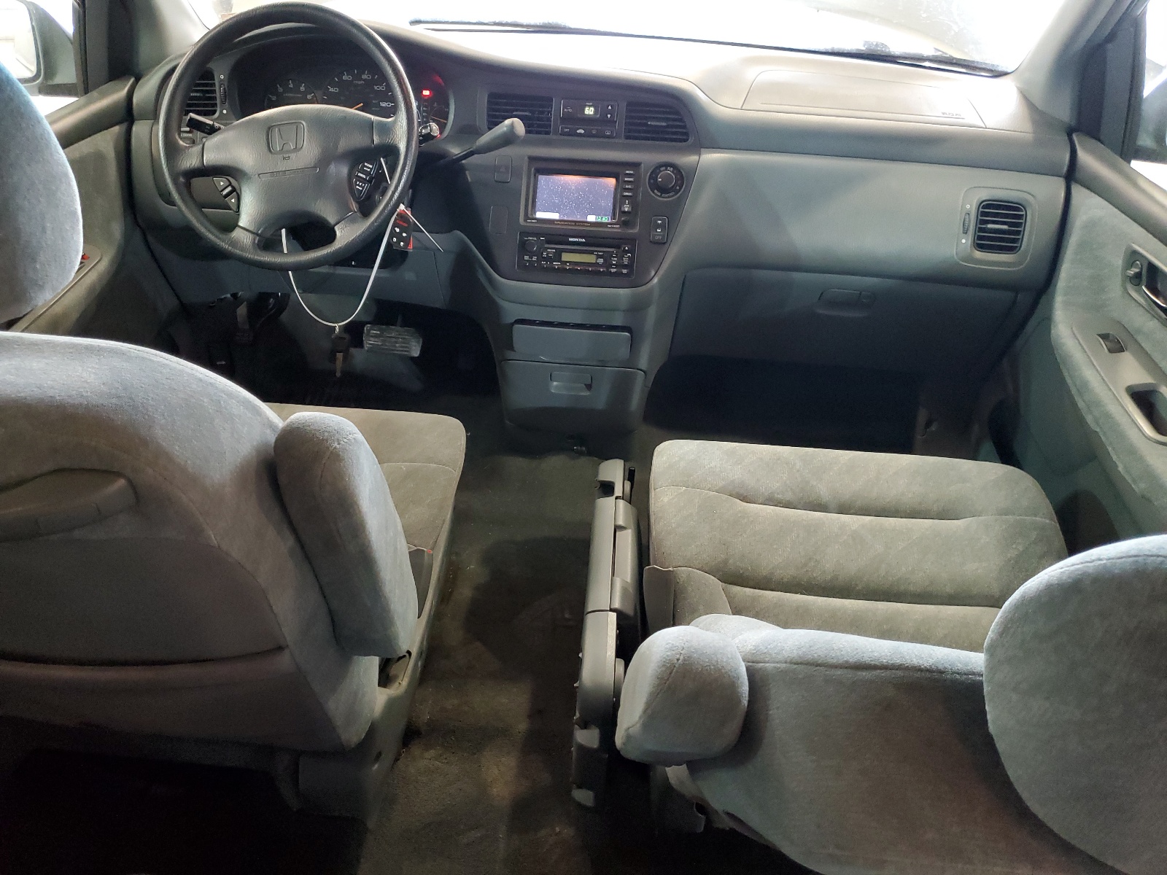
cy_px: 438
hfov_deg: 67.3
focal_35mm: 26
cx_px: 584
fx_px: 877
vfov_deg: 53.1
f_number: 1.5
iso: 355
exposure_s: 1/40
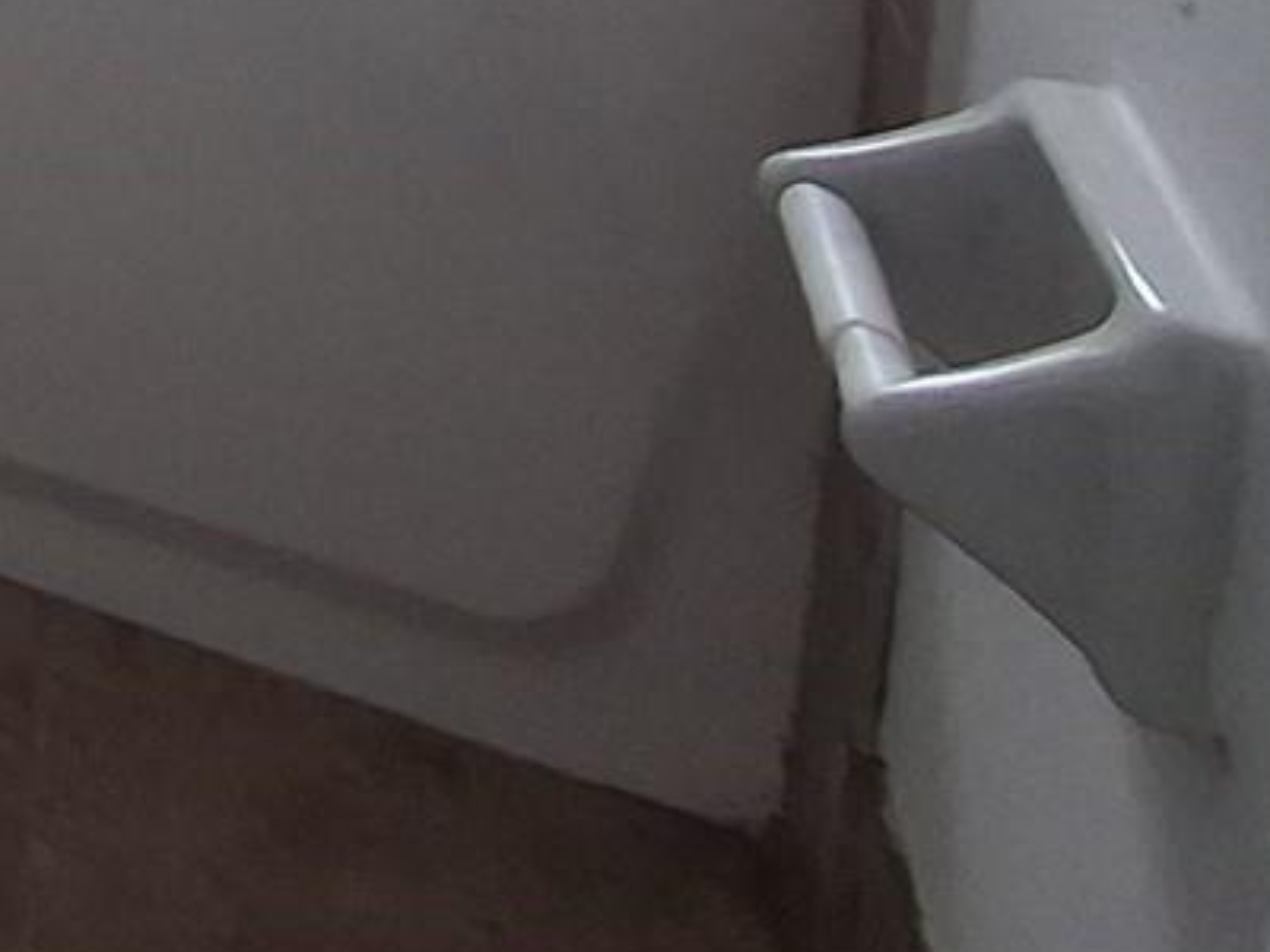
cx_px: -1327
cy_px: -1339
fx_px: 3008
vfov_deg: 13.3
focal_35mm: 82
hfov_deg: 17.0
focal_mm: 1.64
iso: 40
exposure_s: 1/120
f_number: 2.2
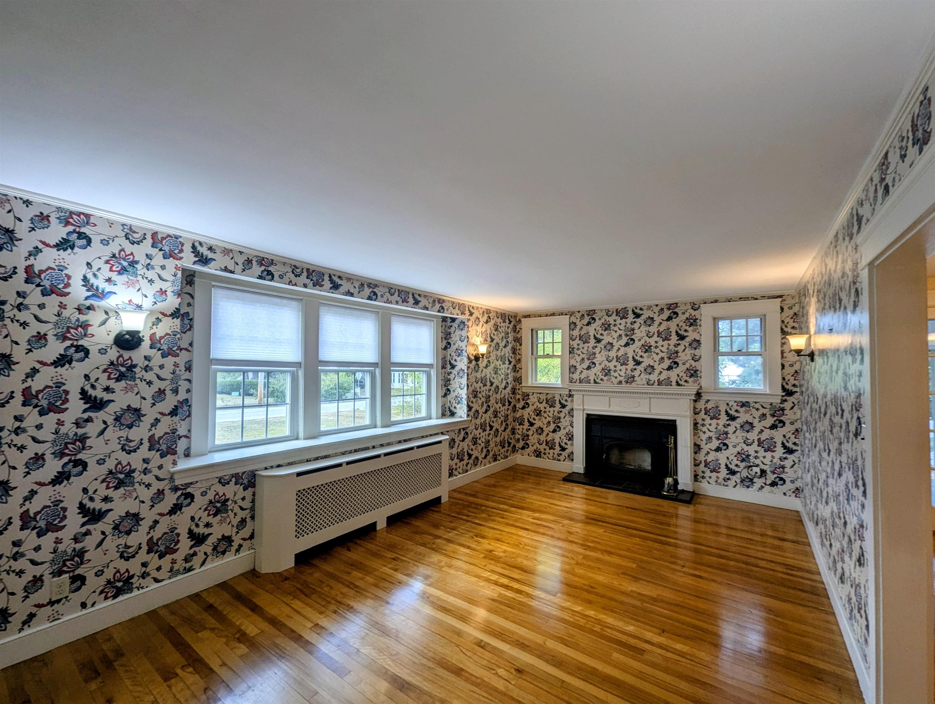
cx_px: 468
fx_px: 352
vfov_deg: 90.1
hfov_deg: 106.1
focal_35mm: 13
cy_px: 352
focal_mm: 1.95
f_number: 2.2
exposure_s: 1/120
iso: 68
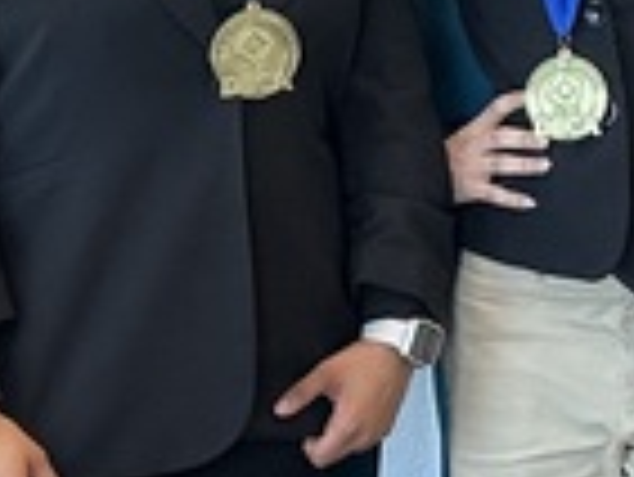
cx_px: 971
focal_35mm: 170
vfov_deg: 8.5
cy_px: -238
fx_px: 3116
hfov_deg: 11.1
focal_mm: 6.86
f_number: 1.78
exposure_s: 1/120
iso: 160
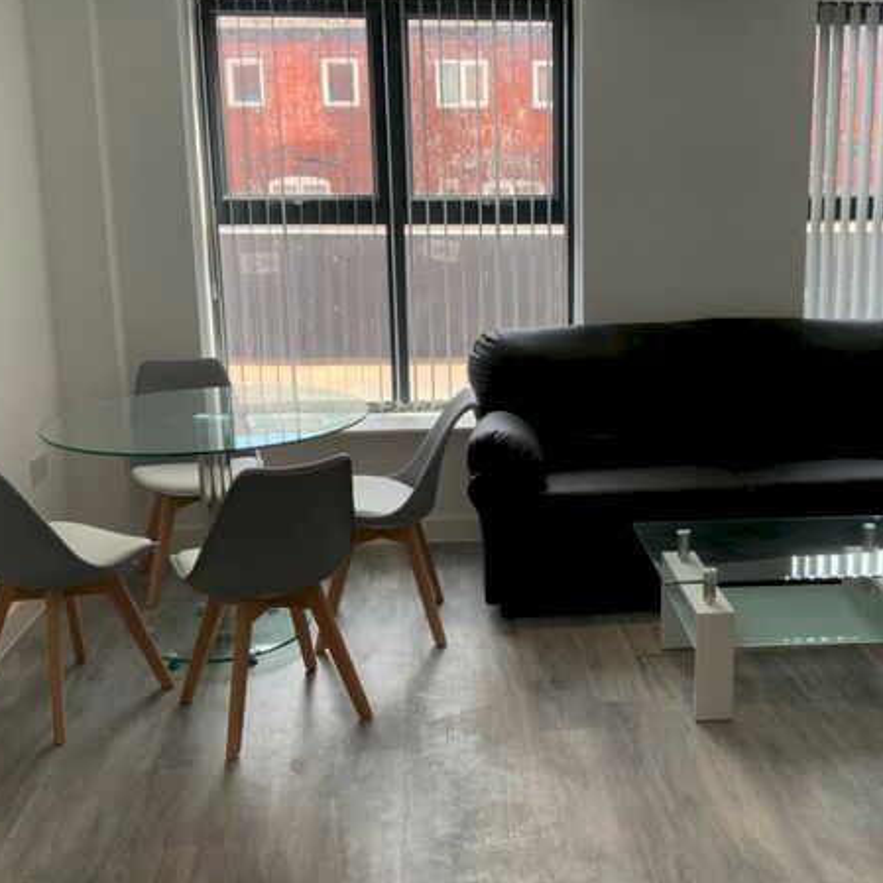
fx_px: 1154
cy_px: 410
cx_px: 566
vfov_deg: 41.8
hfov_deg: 41.5
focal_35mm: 40
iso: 25
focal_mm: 3
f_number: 1.8
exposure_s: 1/122
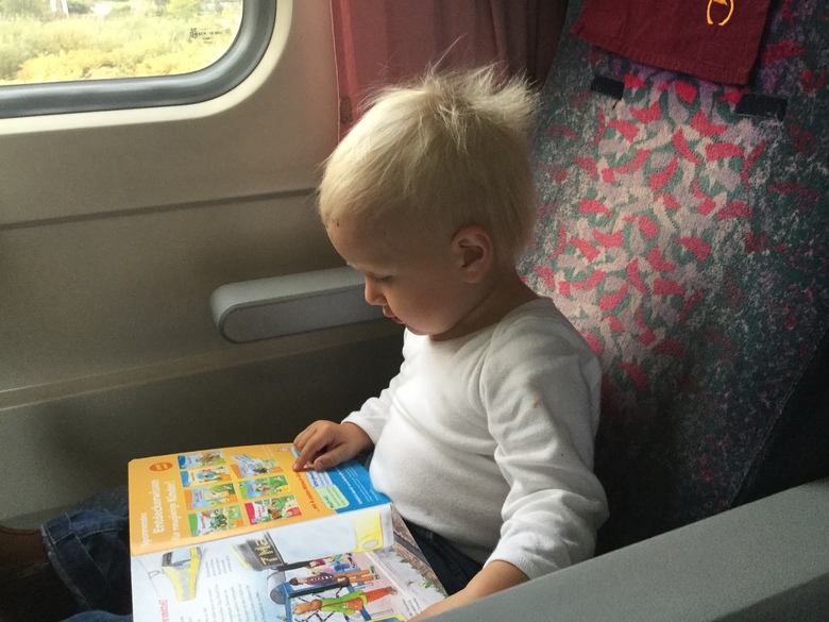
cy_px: 311
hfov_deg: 58.4
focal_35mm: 31
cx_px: 414
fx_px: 742
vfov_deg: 45.4
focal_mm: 3.3
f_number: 2.4
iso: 125
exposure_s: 1/33
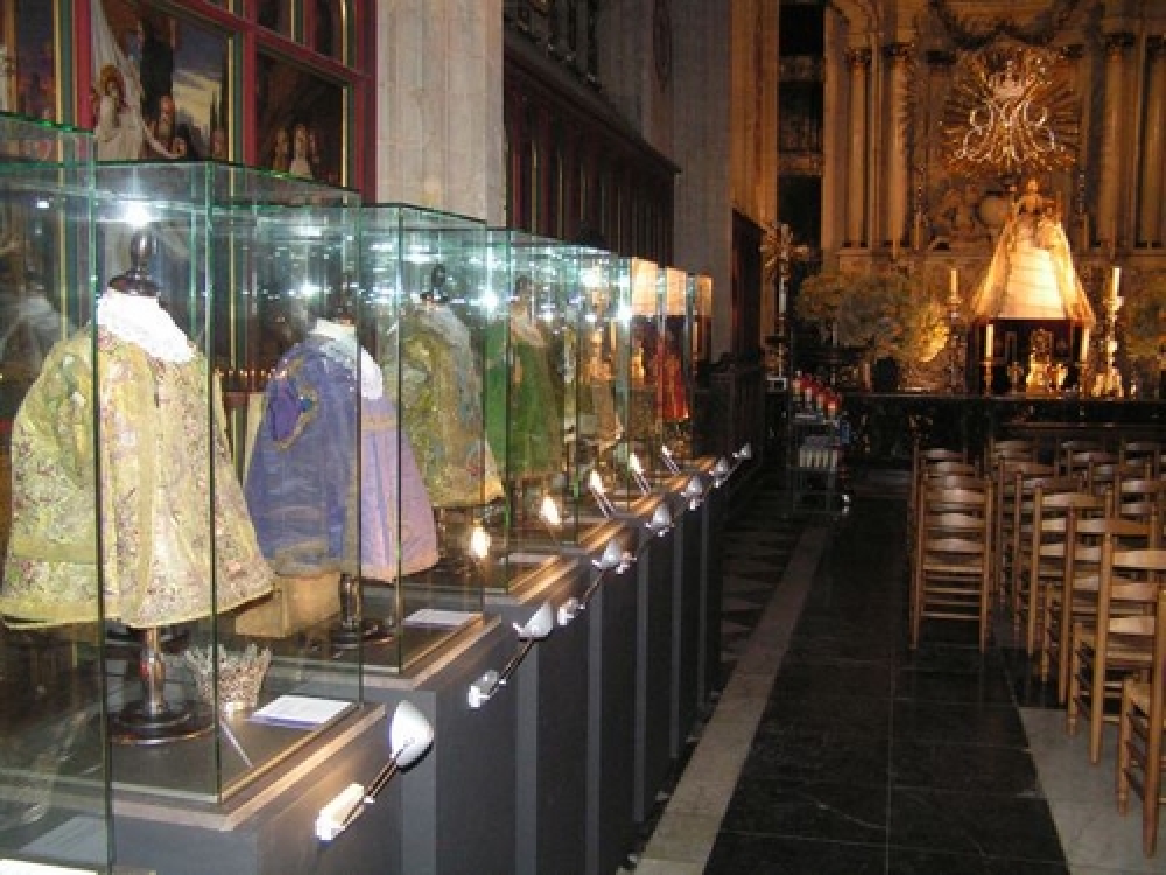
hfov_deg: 49.0
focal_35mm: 38
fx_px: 1280
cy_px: 438
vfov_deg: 37.7
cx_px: 583
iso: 200
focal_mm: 6.3
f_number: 2.8
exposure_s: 1/40
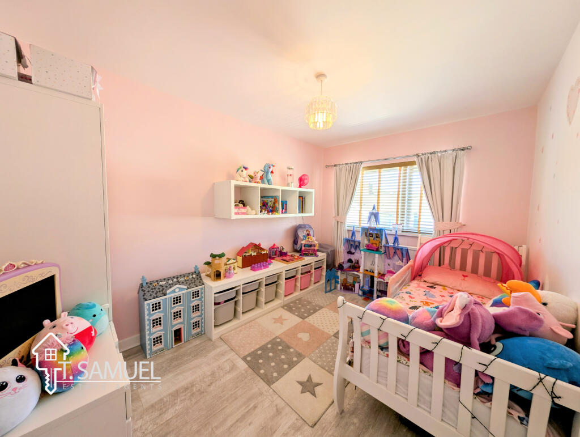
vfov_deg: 94.6
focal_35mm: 12
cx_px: 290
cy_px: 218
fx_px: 201
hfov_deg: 110.5
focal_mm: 2.23
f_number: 1.95
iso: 41
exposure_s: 1/86.8
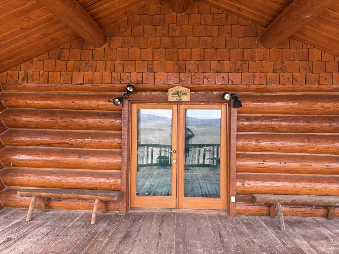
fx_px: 255
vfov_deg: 53.1
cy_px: 127
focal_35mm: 26
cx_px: 170
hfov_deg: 67.3
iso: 80
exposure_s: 1/121
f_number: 1.6
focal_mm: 5.96
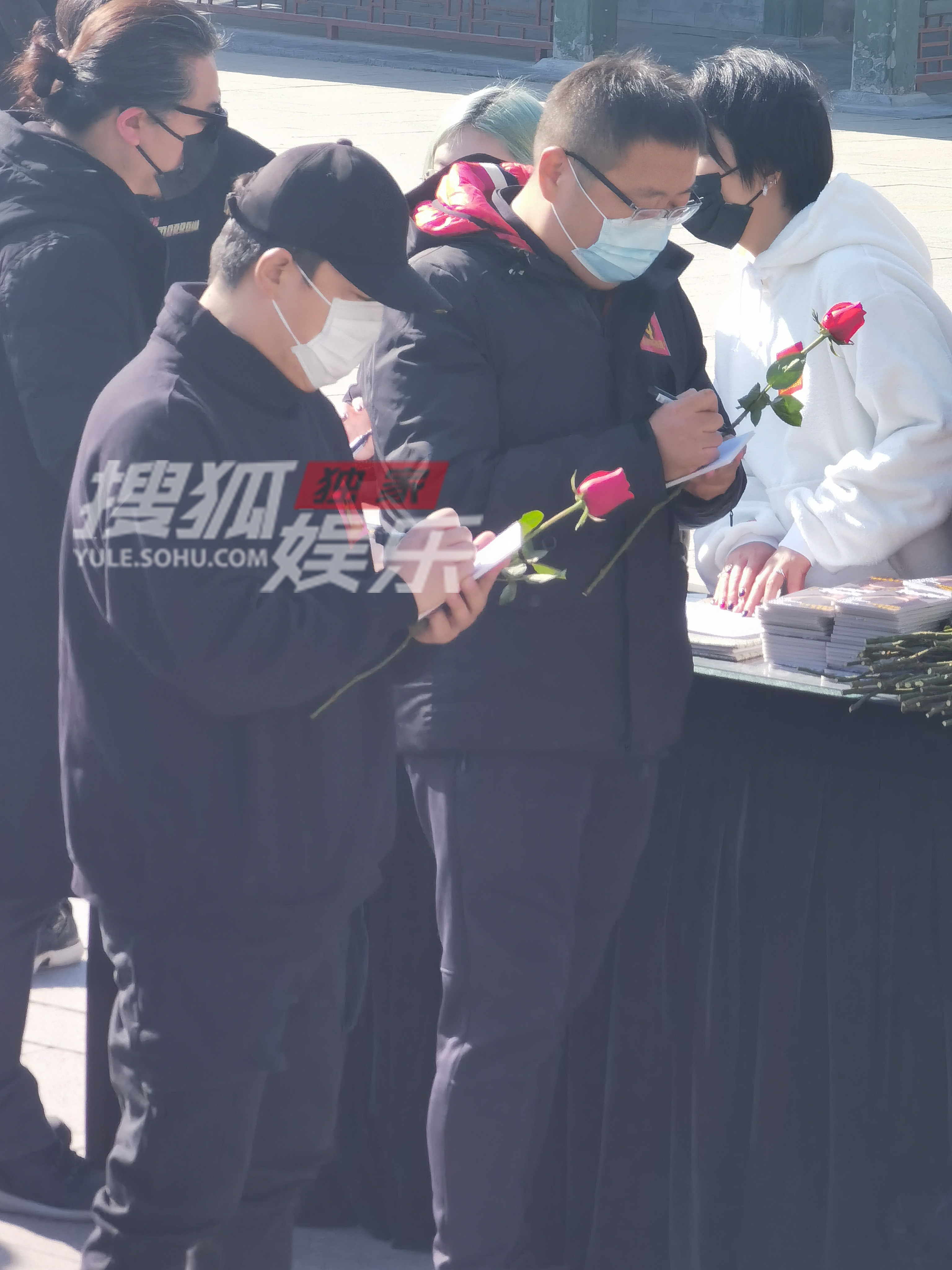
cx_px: 476
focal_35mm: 171
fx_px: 6270
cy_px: 635
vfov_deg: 11.6
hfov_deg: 8.7
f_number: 3.4
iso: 50
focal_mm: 14.46
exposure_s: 1/295
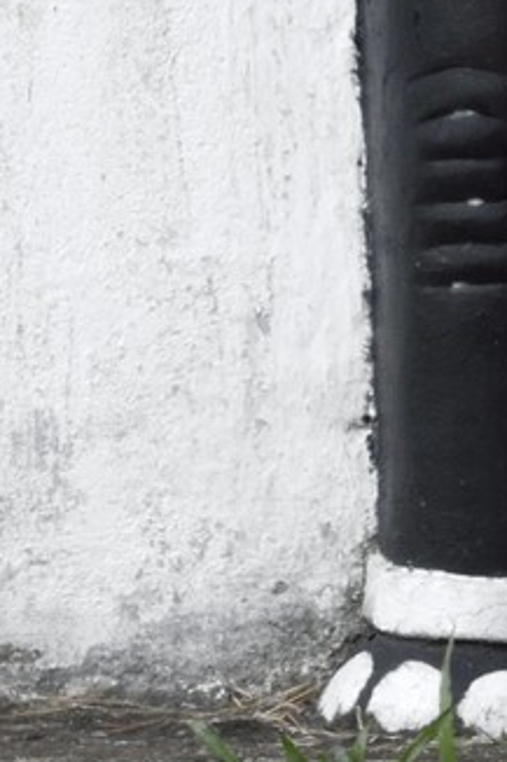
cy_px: -217
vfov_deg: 2.1
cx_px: 1126
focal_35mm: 983
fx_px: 20786
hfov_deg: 1.4
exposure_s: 1/500
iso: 800
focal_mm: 200
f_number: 18
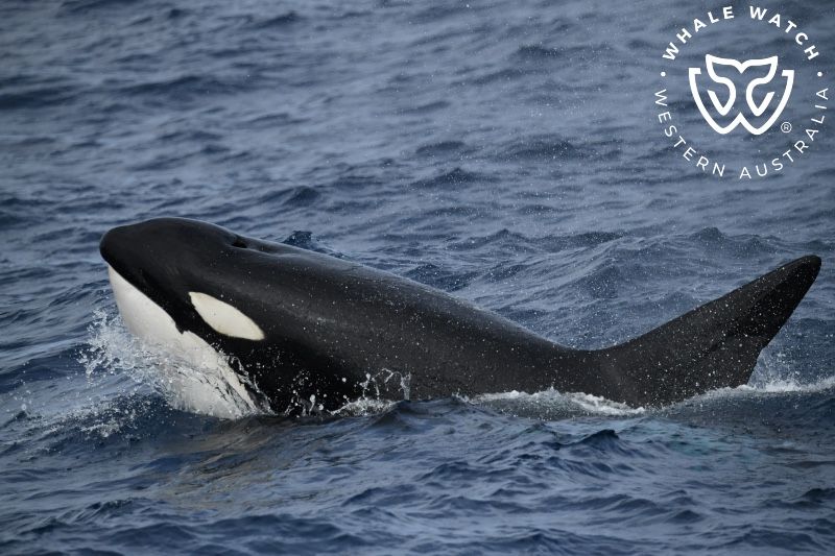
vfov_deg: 3.6
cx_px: 418
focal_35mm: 380
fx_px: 8812
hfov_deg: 5.4
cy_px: 278
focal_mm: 380
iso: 1100
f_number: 6
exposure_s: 1/8000
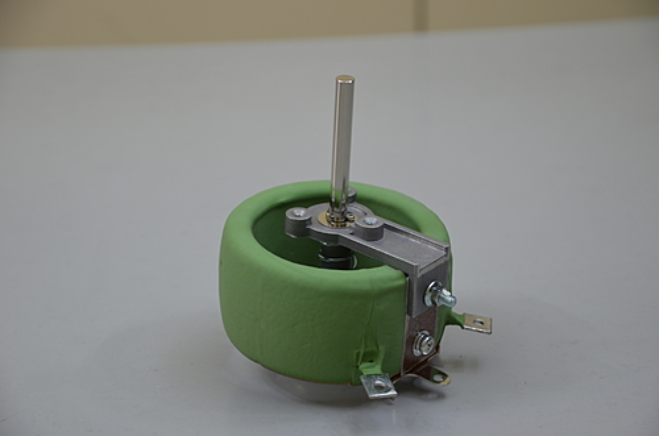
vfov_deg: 14.6
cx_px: 330
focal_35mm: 93
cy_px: 218
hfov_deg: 22.0
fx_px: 1699
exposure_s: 1/60
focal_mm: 62
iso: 320
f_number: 5.6
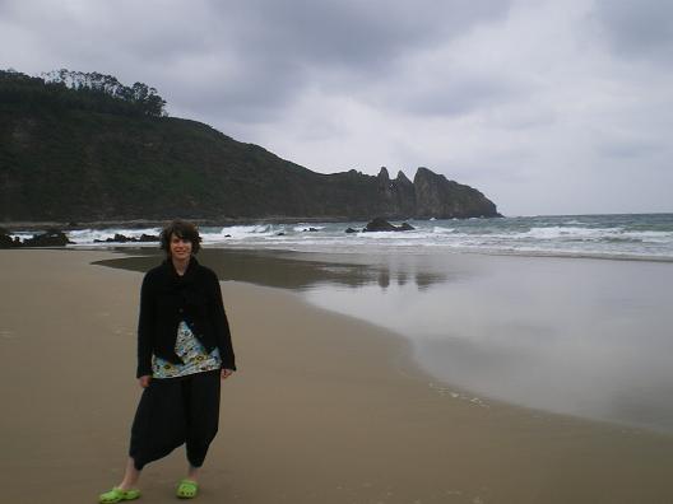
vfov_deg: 37.7
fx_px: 739
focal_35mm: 38
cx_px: 336
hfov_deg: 49.0
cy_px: 252
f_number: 4.6
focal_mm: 6.3
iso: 64
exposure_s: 1/125
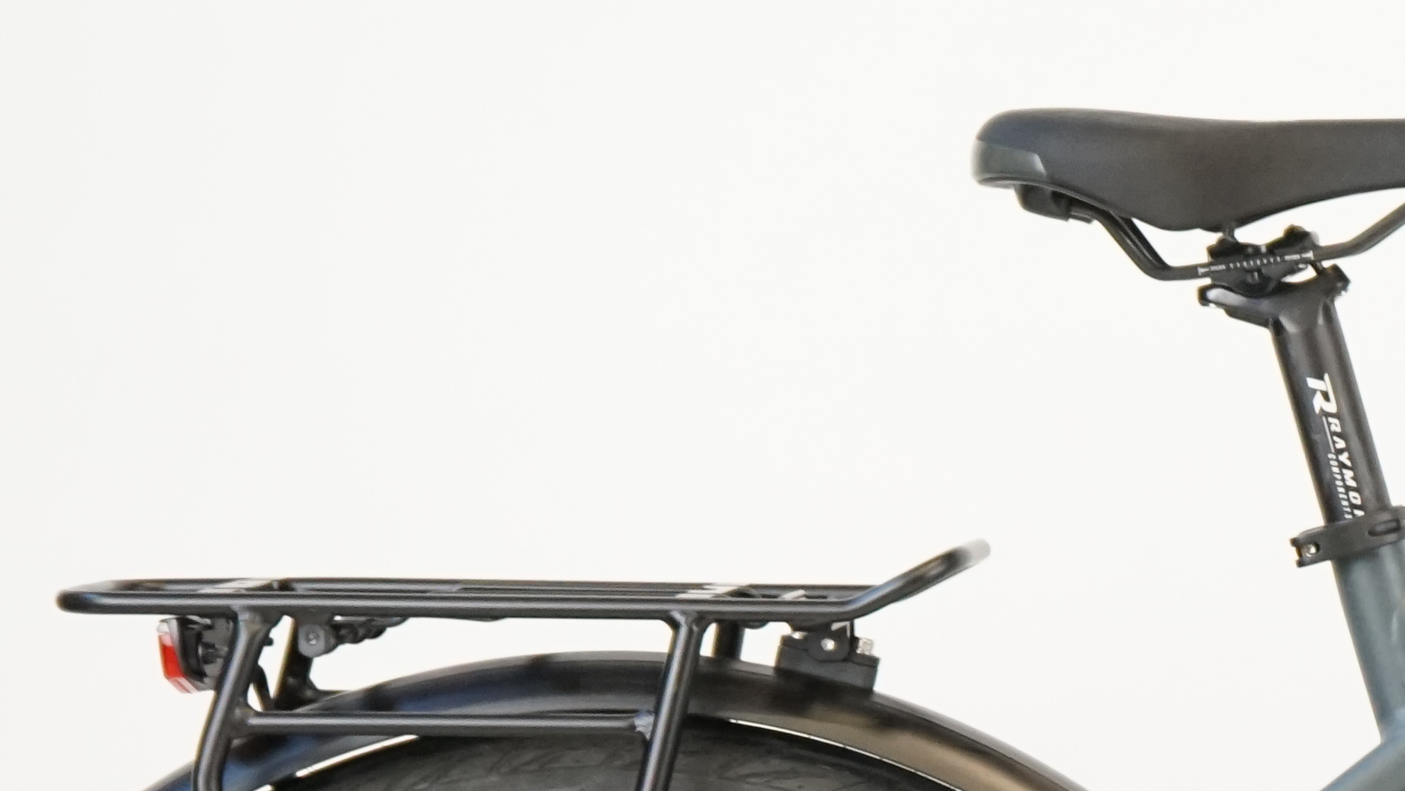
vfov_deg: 6.3
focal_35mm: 191
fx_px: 7116
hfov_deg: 10.9
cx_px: 1966
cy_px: 988
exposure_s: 1/200
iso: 2500
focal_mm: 56
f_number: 5.6
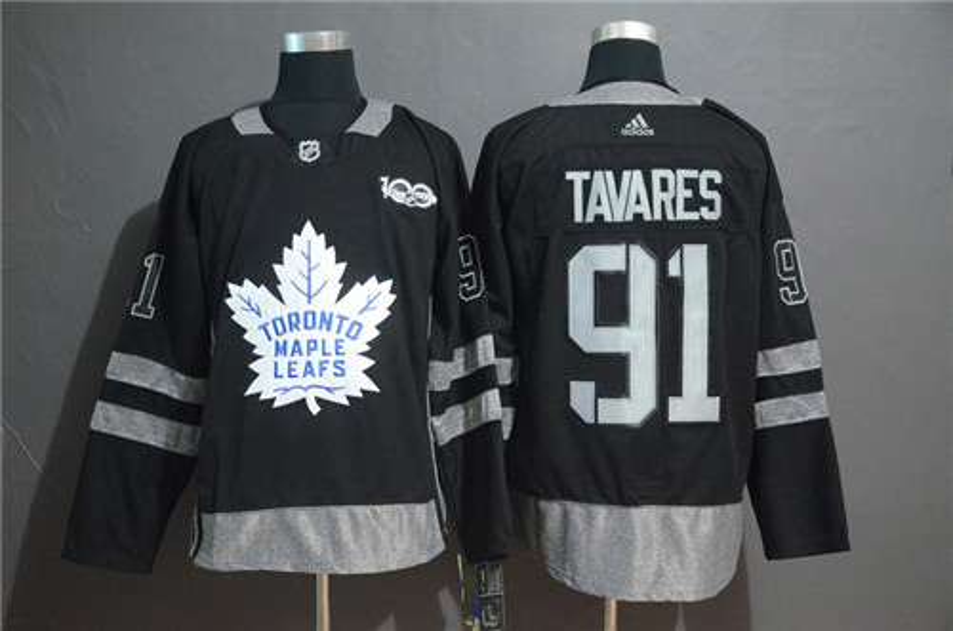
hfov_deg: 39.0
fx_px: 1347
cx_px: 476
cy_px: 316
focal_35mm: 51
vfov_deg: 26.4
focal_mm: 34
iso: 4000
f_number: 5
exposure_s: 1/15
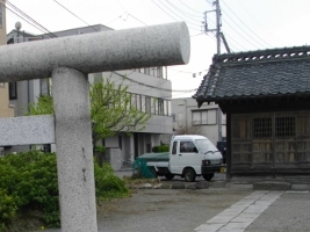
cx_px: 81
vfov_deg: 23.9
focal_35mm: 60
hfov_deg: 31.7
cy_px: 197
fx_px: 537
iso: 100
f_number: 2.9
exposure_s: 1/500
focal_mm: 5.7
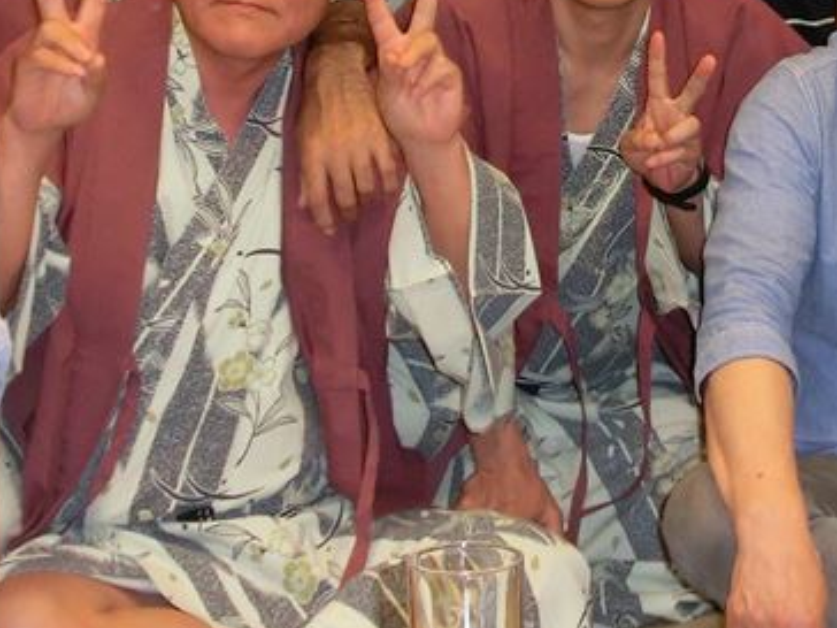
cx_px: 706
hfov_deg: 16.5
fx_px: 2853
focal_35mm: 118
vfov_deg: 12.3
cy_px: -108
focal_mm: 7.38
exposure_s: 1/60
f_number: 4
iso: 400
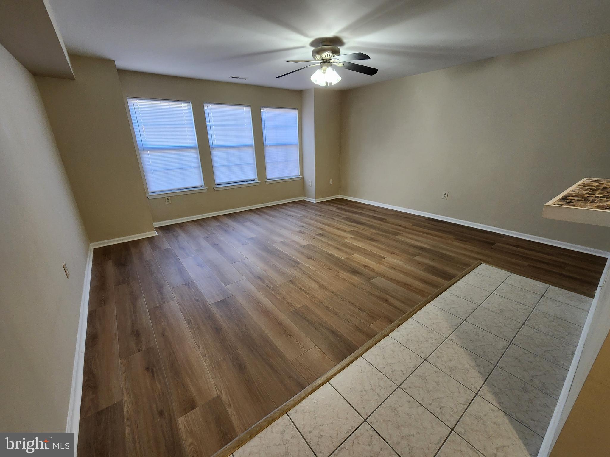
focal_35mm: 13
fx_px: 229
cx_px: 305
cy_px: 228
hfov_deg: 106.2
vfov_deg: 89.9
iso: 200
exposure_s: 1/60
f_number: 2.2
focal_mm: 2.2
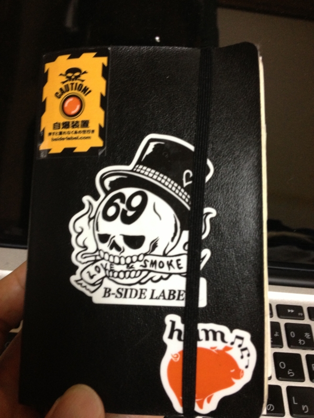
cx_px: 157
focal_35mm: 35
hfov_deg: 40.7
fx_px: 423
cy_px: 209
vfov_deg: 52.6
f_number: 2.4
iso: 250
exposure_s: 1/20
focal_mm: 4.28
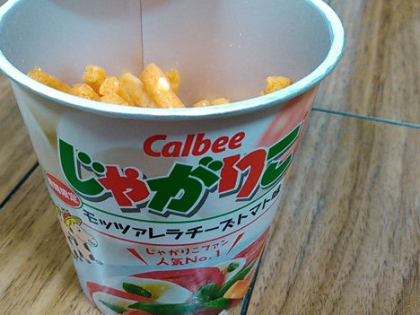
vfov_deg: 35.1
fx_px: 497
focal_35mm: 41
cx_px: 166
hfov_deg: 45.5
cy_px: 151
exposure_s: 1/16.7
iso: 640
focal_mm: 4
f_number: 2.4
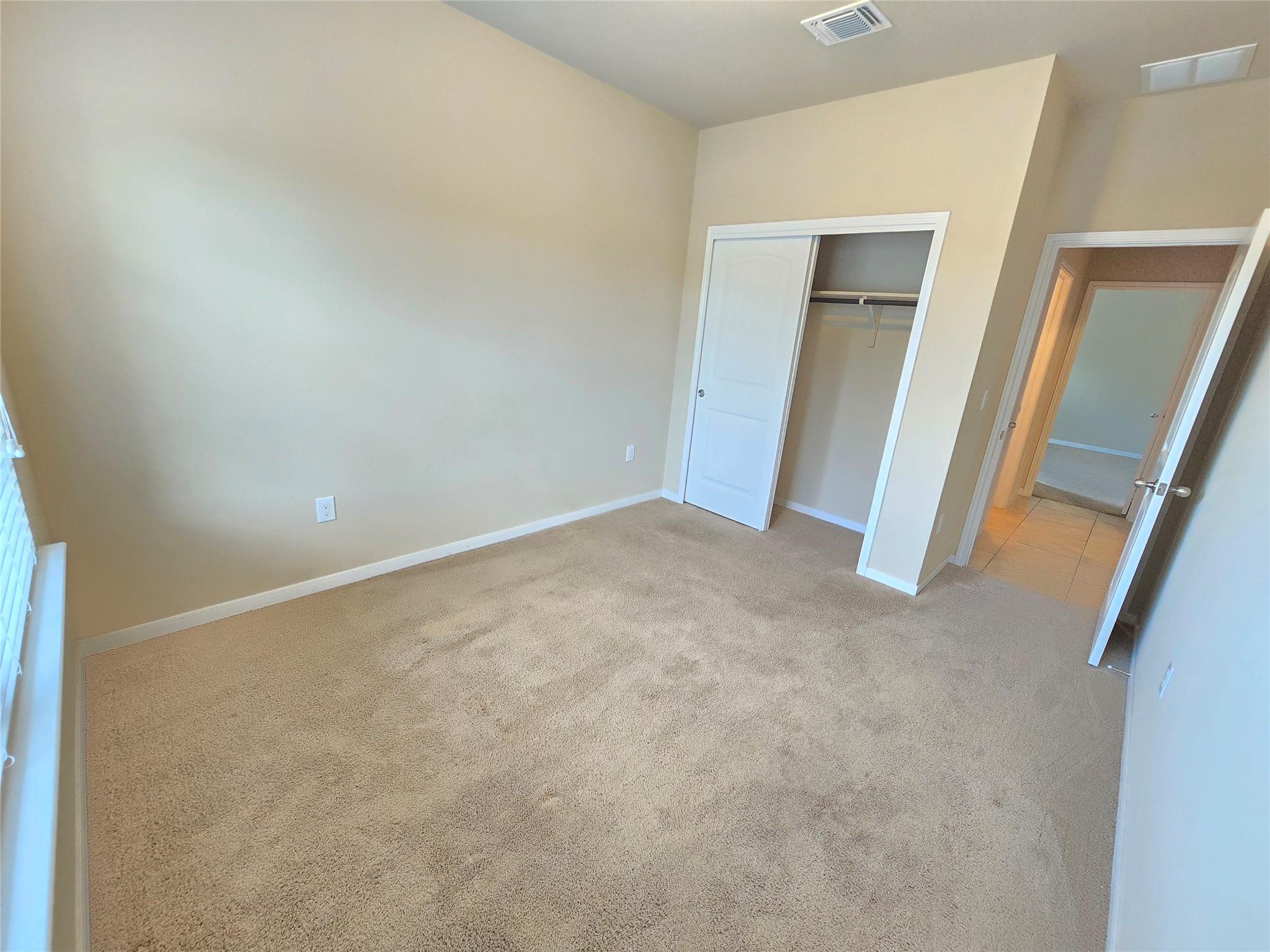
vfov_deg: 89.9
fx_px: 477
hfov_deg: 106.2
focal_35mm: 13
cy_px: 476
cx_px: 635
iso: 640
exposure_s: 1/60
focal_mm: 2.2
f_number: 2.2
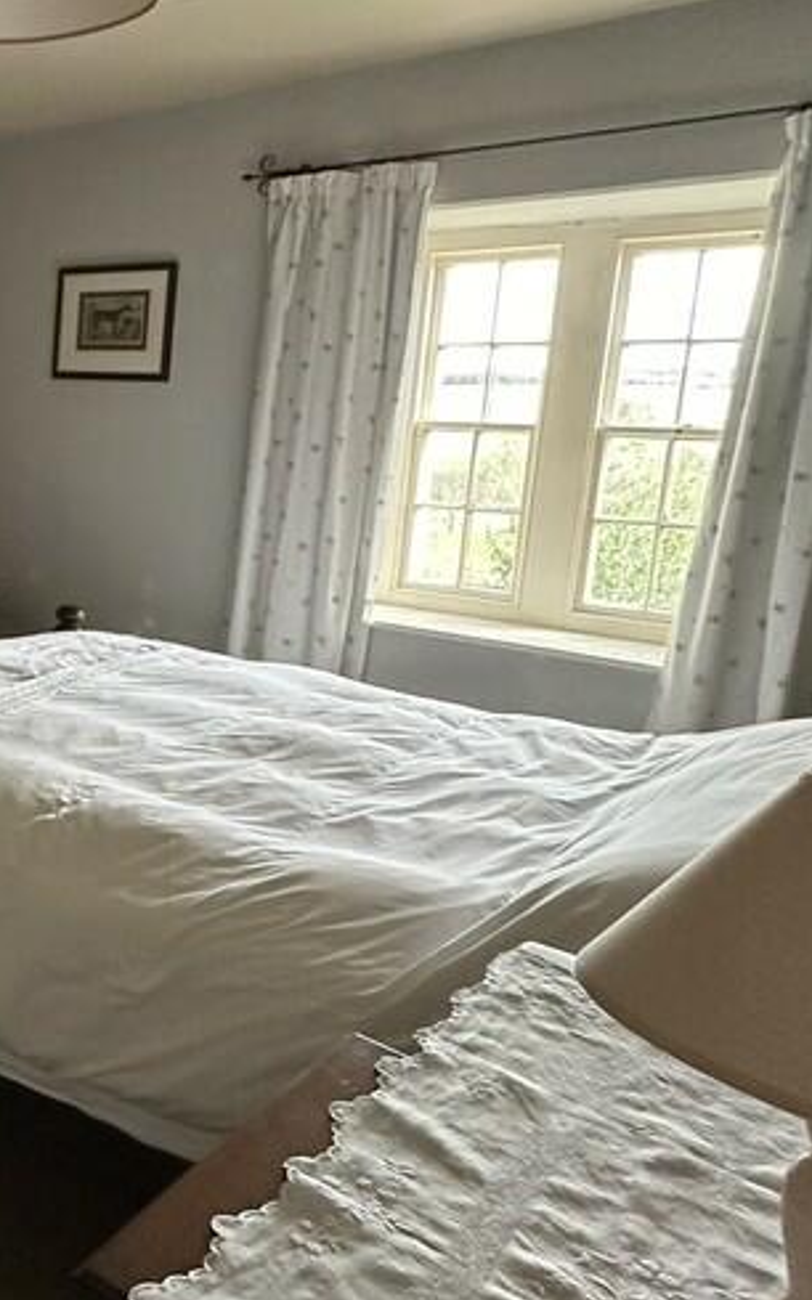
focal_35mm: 31
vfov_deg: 60.9
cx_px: -263
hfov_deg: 30.9
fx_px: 1098
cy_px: 547
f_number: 2.2
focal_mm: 2.22
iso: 320
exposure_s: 1/96
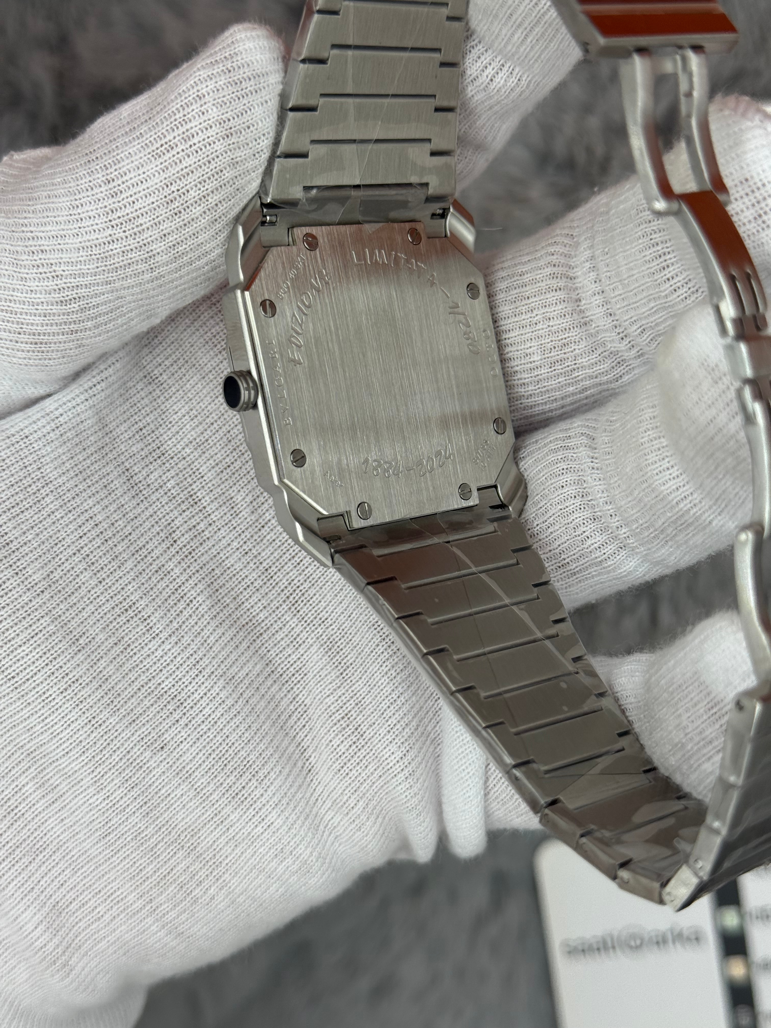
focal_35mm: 48
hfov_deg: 30.3
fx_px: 1425
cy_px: 514
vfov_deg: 39.7
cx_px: 386
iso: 64
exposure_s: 1/1055
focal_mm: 6.76
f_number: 1.78
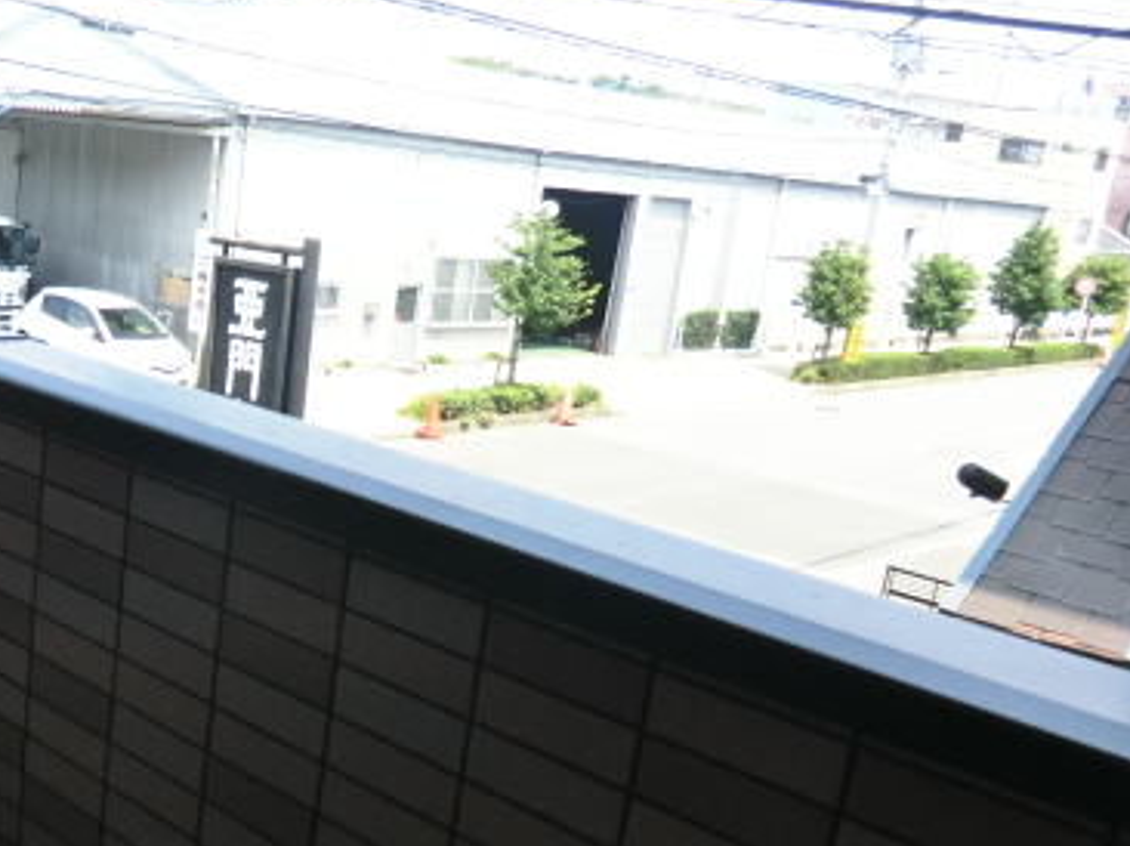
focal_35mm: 42
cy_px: 500
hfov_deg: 42.4
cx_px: 198
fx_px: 1370
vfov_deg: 34.2
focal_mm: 4.3
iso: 80
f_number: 3.2
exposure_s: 1/250
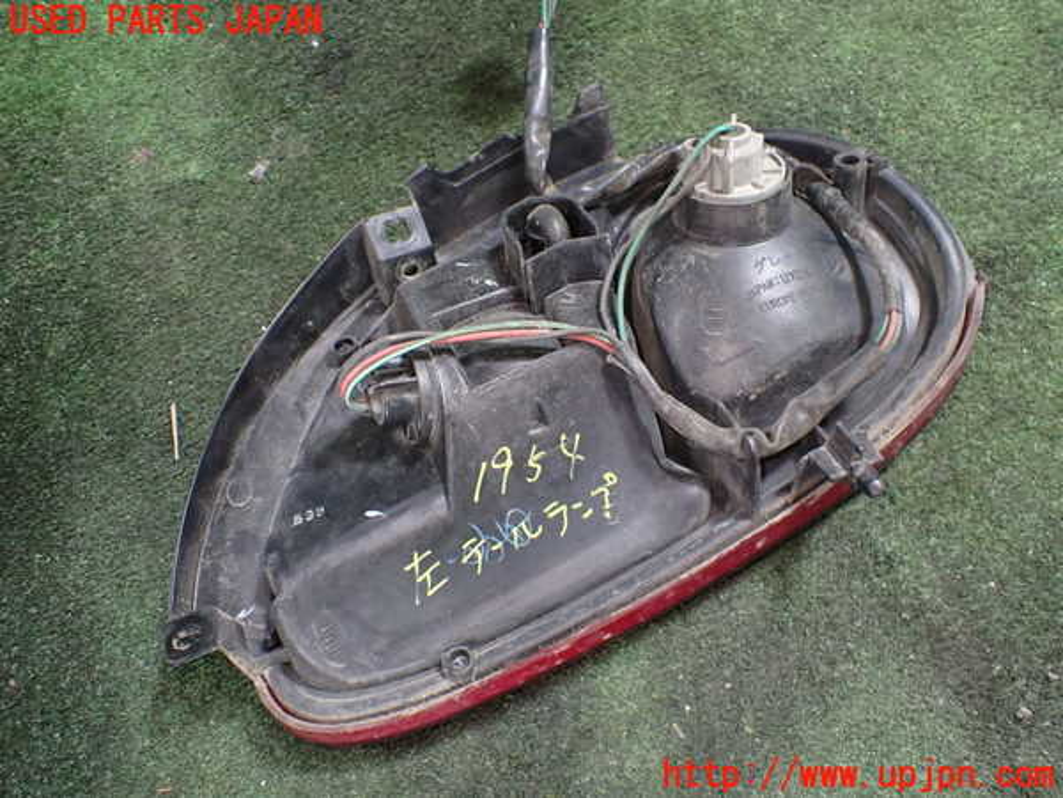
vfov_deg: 46.8
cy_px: 399
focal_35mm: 30
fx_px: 921
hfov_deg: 60.0
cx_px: 532
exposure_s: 1/50
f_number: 2.3
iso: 800
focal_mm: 5.4
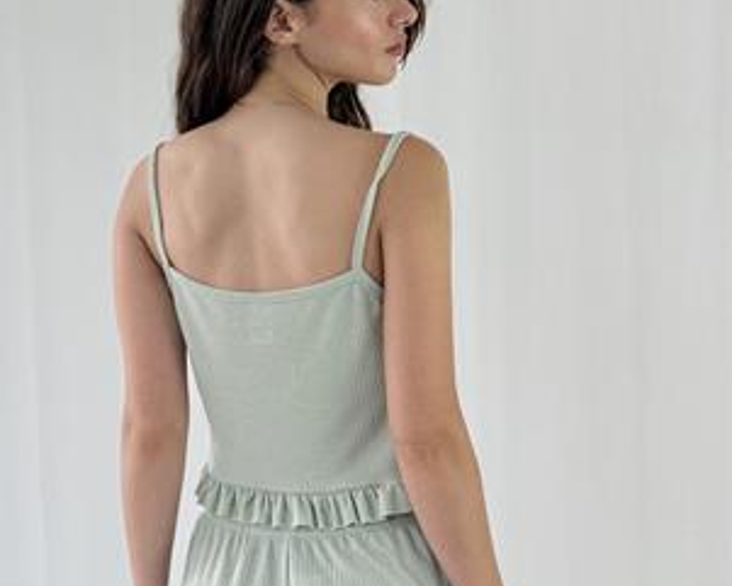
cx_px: 311
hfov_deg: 23.0
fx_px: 1799
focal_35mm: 83
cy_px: 371
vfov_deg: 18.5
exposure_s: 1/181
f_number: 1.78
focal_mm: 6.76
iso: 64
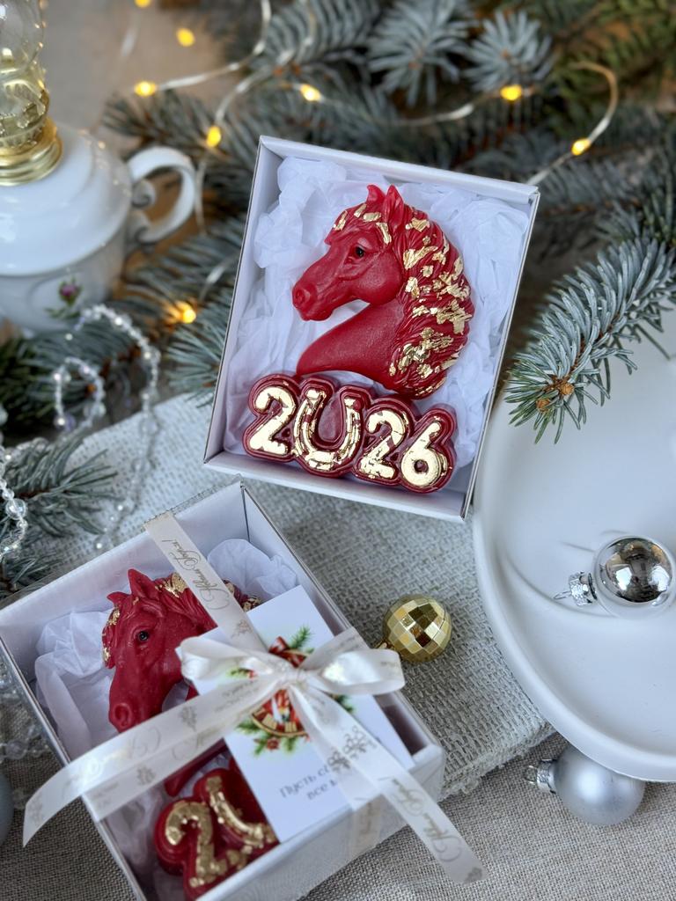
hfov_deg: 30.3
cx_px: 338
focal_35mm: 48
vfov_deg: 39.7
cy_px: 450
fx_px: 1250
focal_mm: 6.76
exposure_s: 1/62
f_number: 1.78
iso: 80
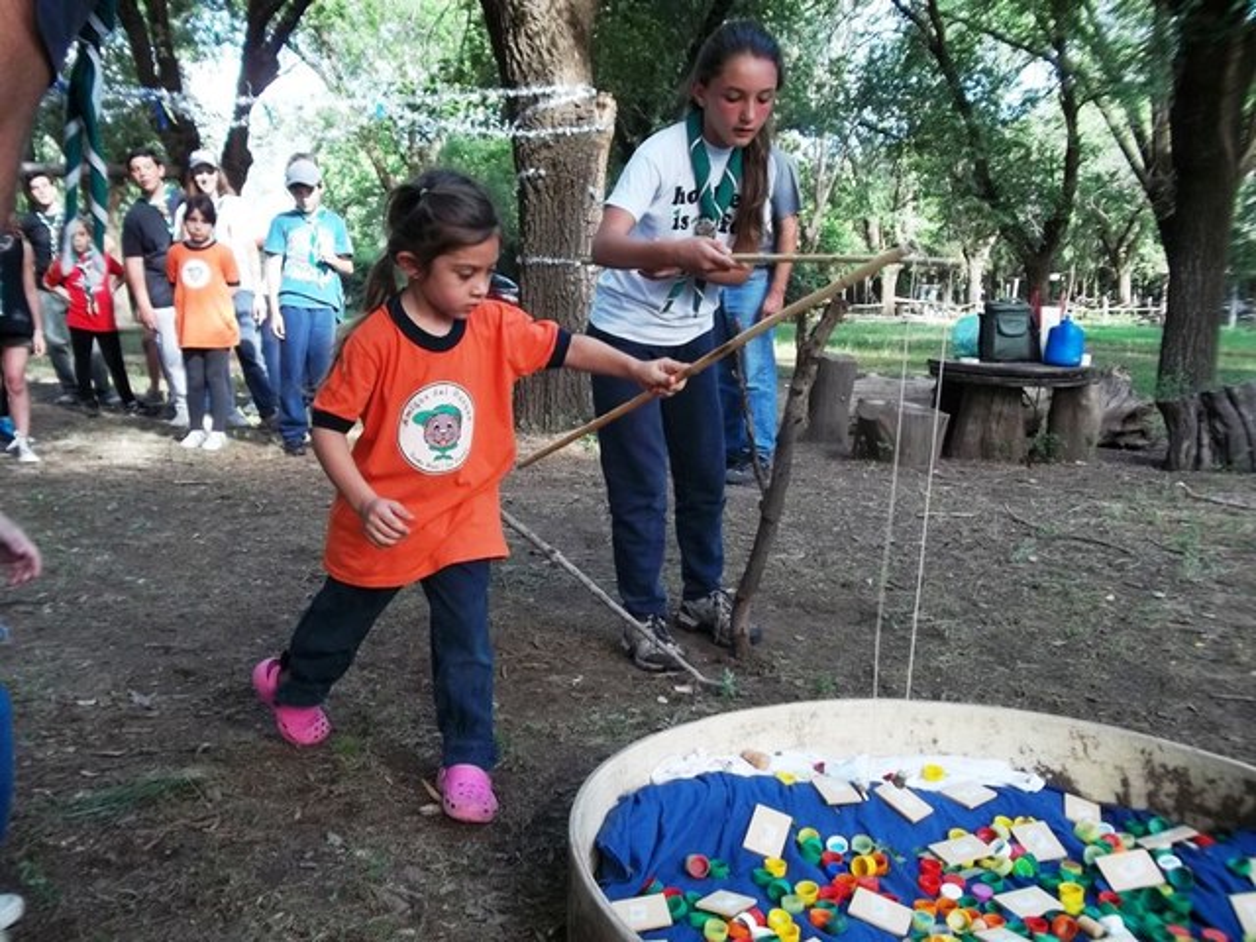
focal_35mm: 32
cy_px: 471
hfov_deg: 56.8
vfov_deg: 44.2
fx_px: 1161
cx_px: 628
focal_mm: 5.7
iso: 80
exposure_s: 1/80
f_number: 2.9
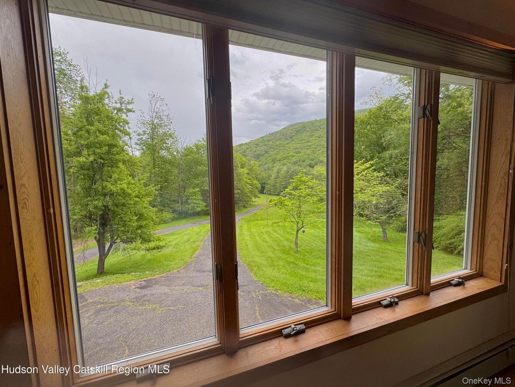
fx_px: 208
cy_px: 194
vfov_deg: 85.7
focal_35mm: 14
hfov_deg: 102.1
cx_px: 258
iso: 50
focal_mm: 2.22
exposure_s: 1/120
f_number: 2.2
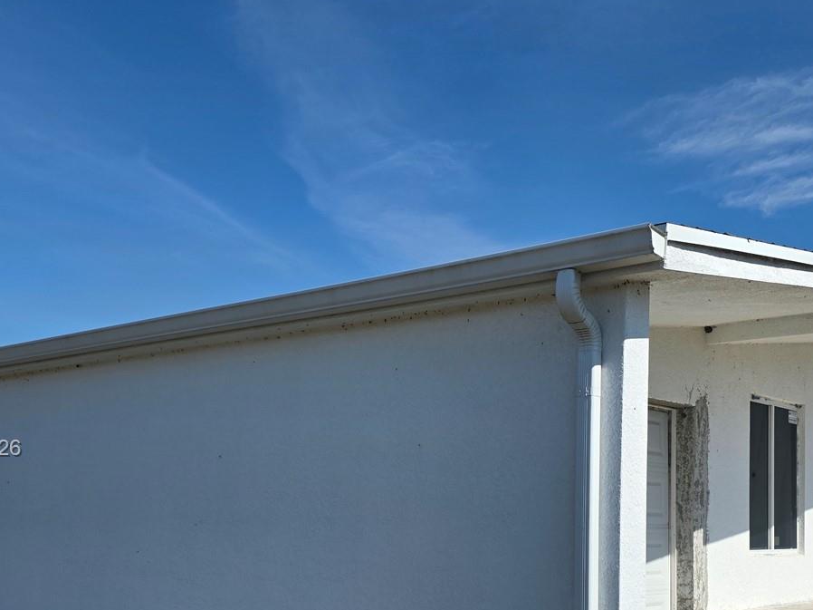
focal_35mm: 41
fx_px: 963
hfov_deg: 45.7
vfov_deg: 34.5
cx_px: 464
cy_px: 450
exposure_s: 1/7944
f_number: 1.7
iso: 64
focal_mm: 6.3
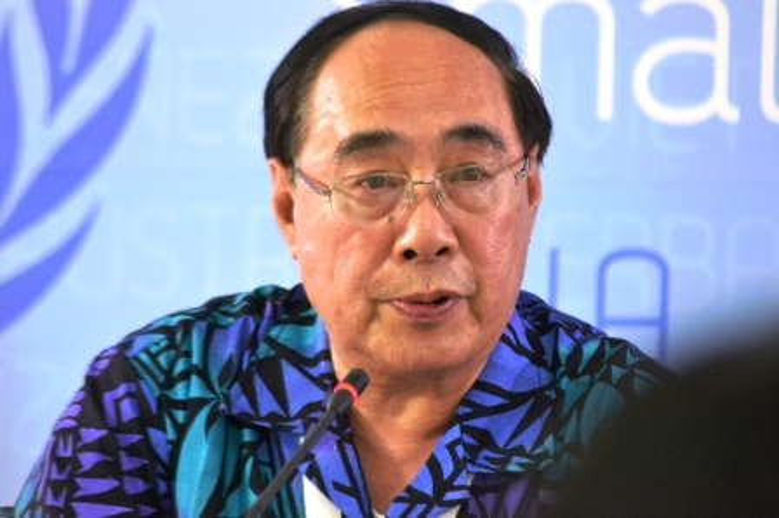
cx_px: 390
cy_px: 259
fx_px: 9730
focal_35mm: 450
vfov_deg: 3.1
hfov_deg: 4.6
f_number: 5.6
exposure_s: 1/125
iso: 3200
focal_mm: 300
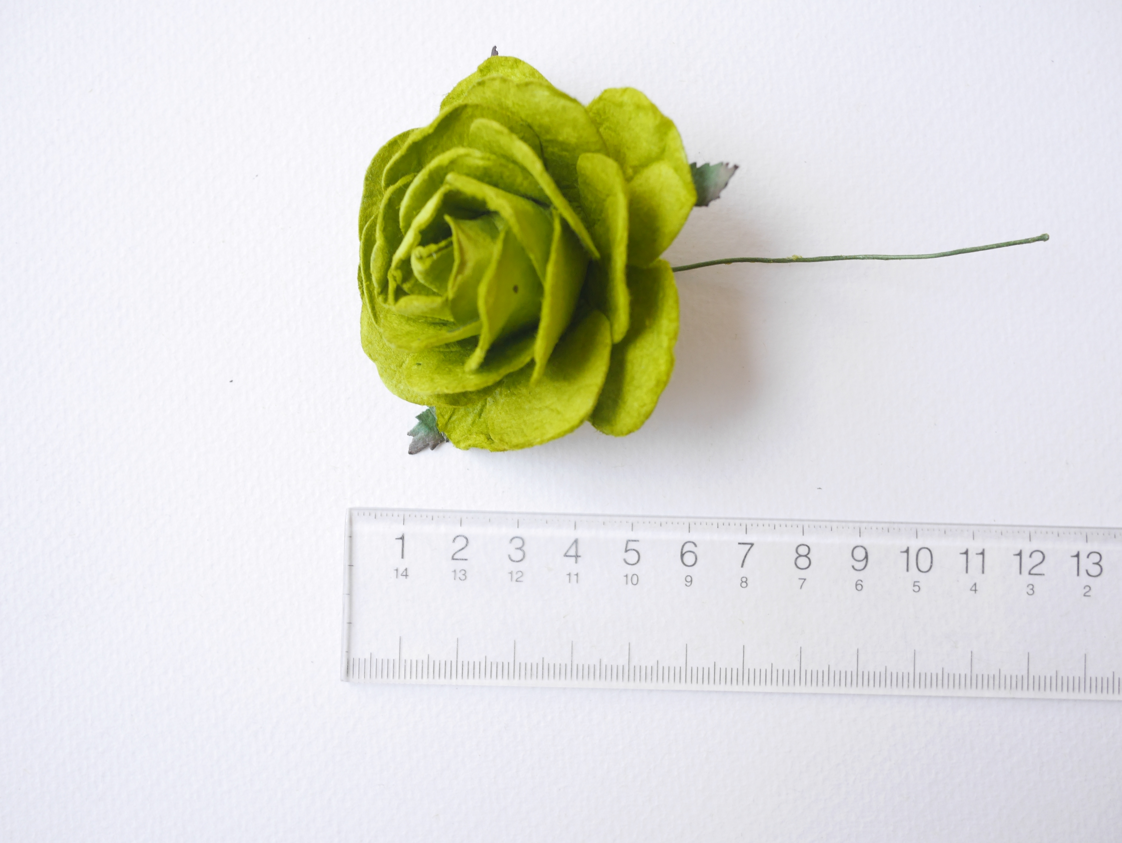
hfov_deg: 46.8
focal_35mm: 40
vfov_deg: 36.0
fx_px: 1297
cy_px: 422
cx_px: 561
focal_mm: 20
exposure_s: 1/30
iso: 800
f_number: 4
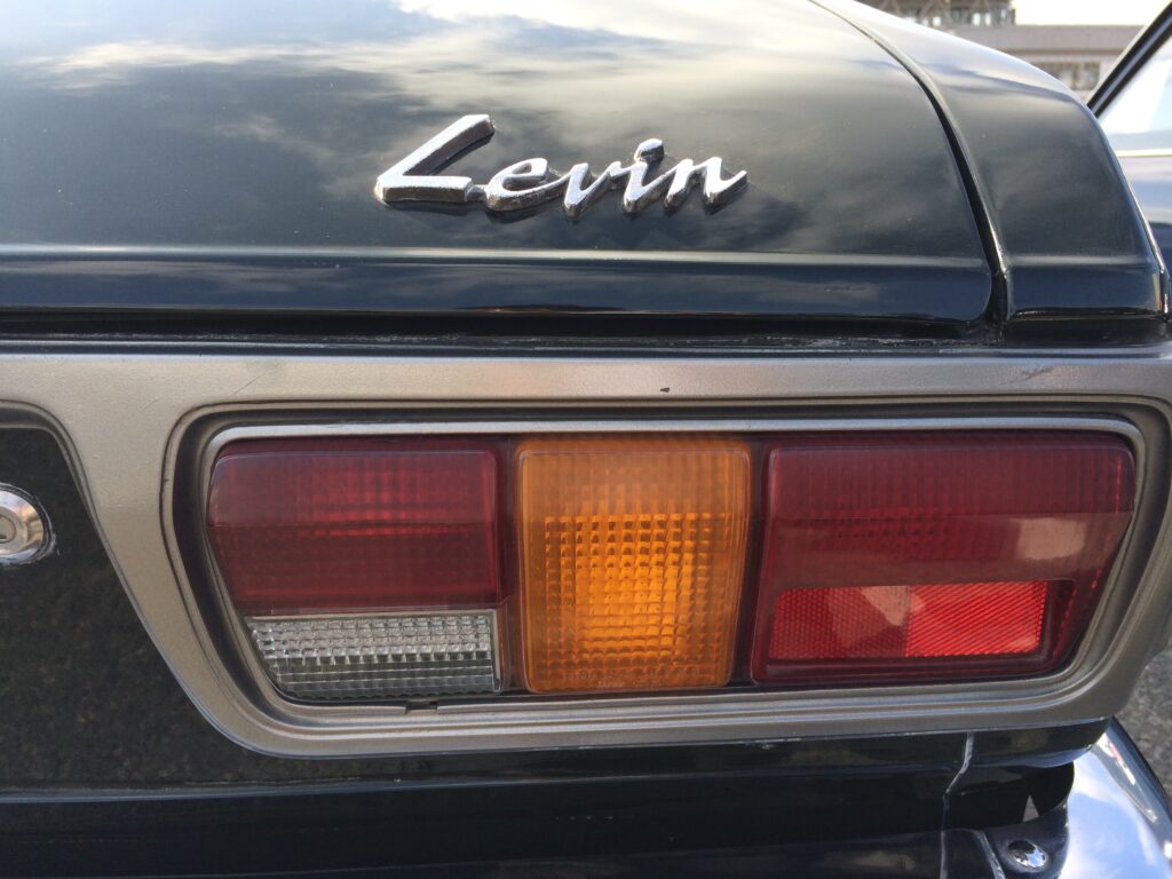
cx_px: 586
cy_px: 440
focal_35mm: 29
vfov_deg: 48.2
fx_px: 982
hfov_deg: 61.7
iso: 32
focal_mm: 4.15
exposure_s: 1/547
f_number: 2.2
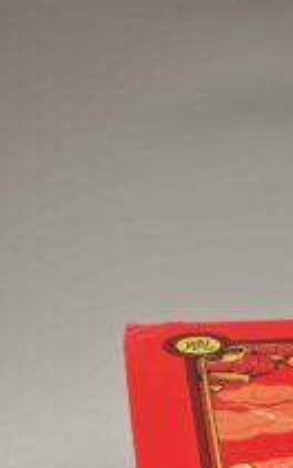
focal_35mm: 241
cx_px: 550
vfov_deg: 8.6
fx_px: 3077
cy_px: 501
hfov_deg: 5.4
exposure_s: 1/100
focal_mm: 10.1
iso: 160
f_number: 2
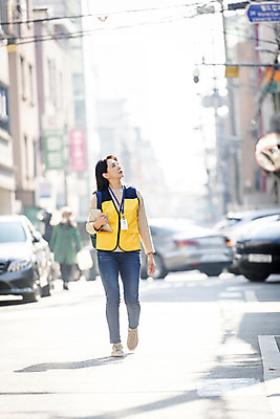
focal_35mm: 200
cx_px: 140
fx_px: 2331
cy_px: 210
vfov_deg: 10.3
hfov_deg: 6.9
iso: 160
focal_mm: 200
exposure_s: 1/640
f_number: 2.8
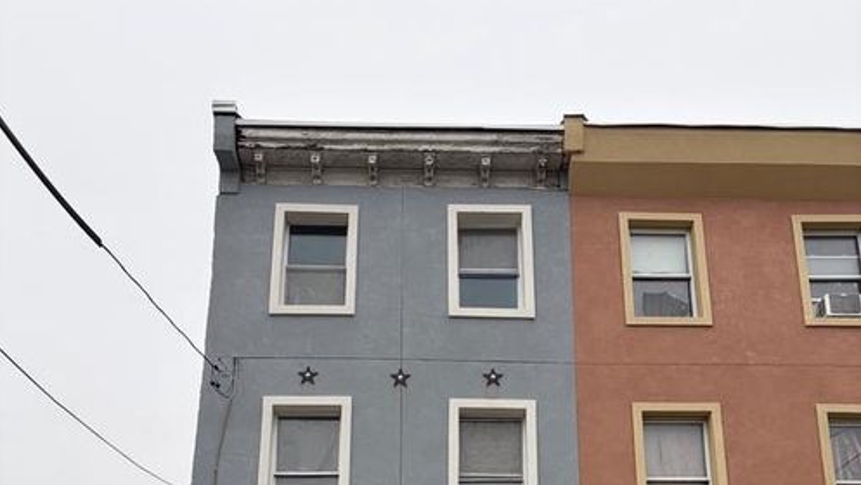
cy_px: 514
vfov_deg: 28.7
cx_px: 430
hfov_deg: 52.8
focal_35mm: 38
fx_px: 868
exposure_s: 1/148
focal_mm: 5.96
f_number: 1.6
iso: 32
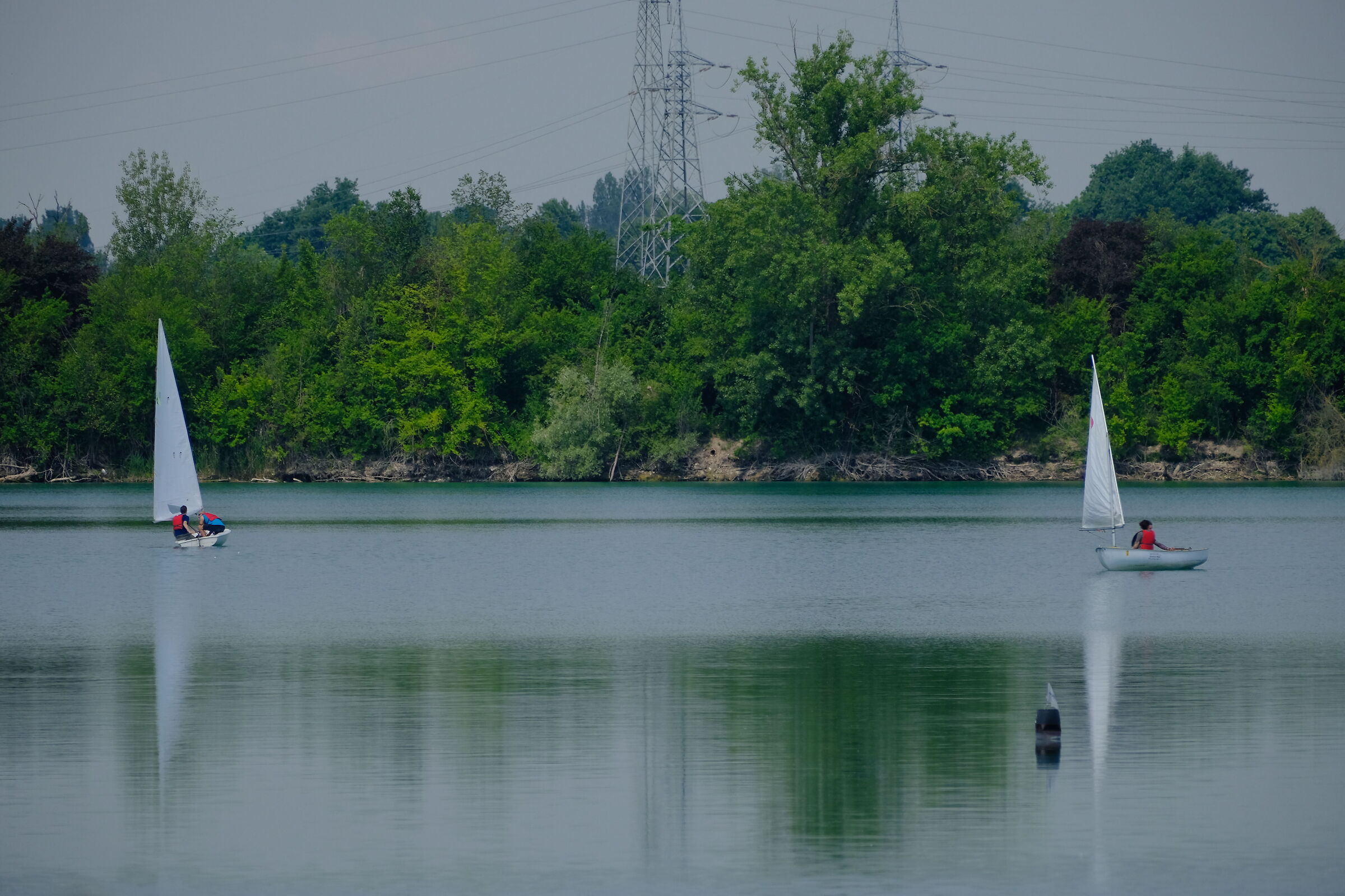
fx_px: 16811
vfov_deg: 3.1
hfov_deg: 4.6
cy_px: 448
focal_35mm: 450
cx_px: 672
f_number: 5.6
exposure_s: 1/450
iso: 320
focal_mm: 300
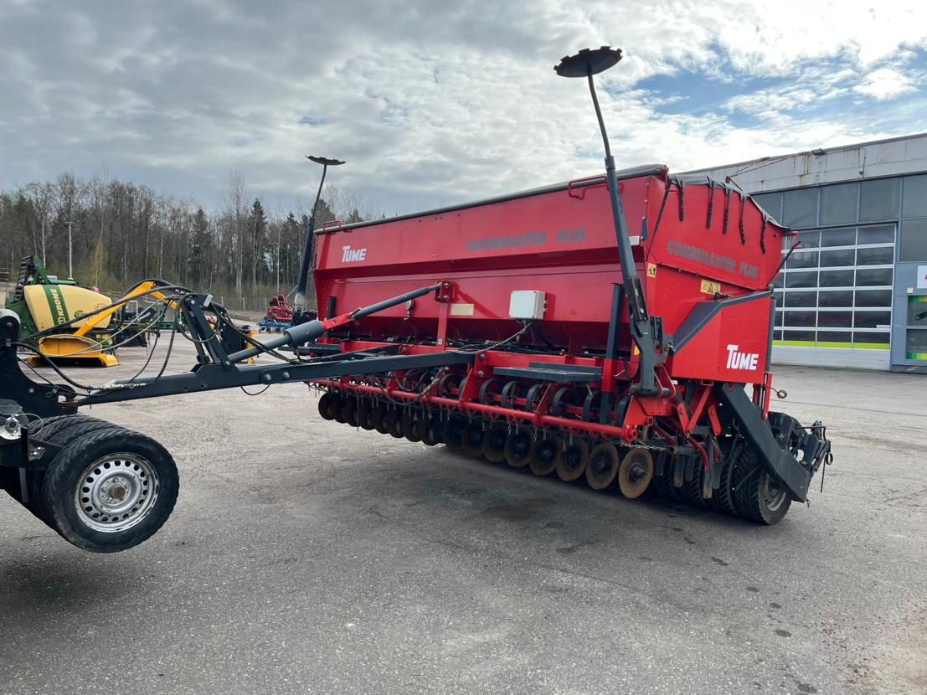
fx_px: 696
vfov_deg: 53.1
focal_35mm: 26
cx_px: 464
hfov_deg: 67.3
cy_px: 348
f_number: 1.6
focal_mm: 5.1
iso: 50
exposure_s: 1/2101
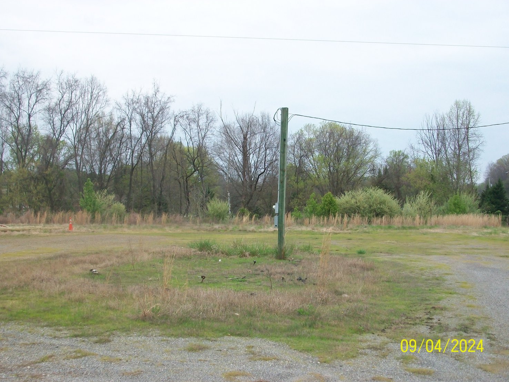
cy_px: 194
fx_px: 632
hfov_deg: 43.8
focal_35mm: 43
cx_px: 250
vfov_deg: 33.6
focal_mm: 7.1
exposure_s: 1/250
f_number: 3.2
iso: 80
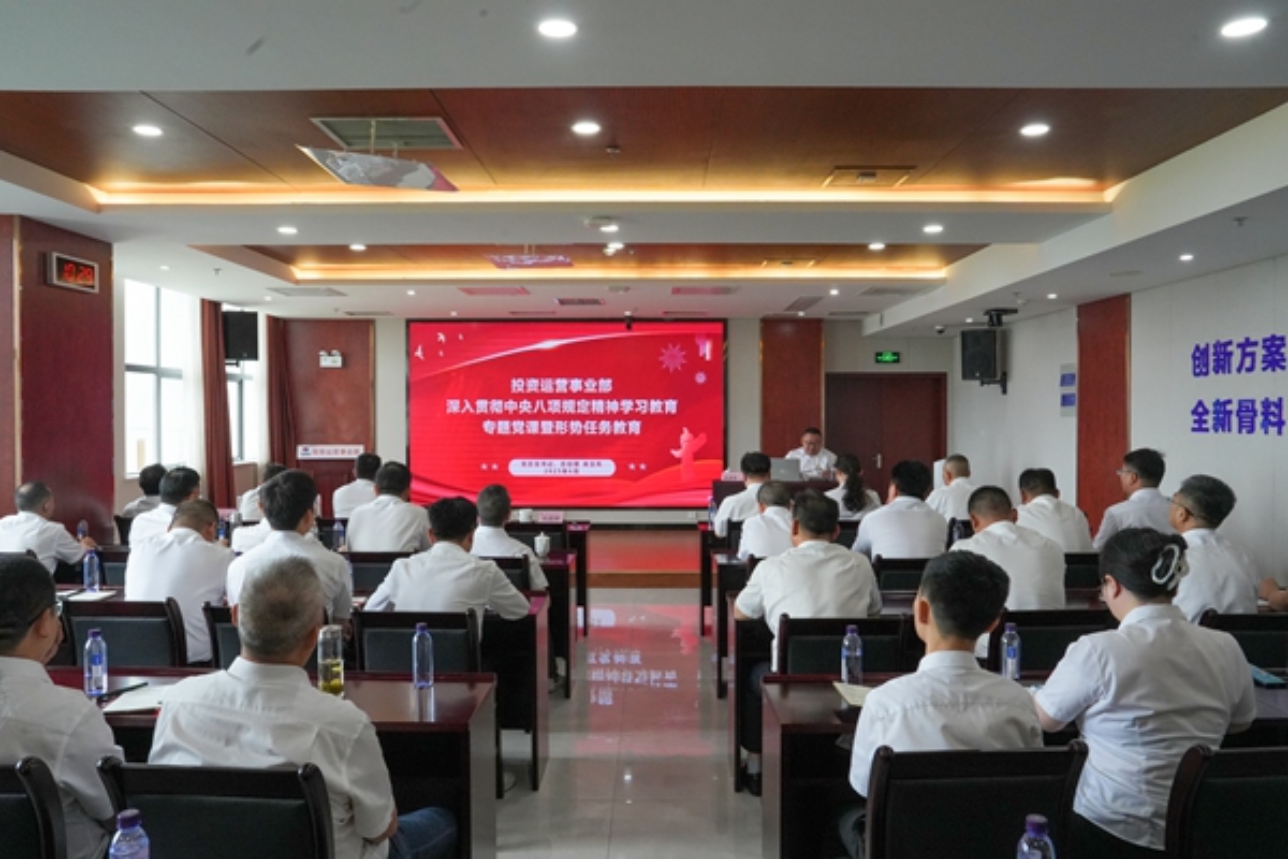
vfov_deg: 49.6
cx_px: 644
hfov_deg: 69.4
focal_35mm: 26
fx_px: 930
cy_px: 430
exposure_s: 1/100
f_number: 13
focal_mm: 26
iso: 3200
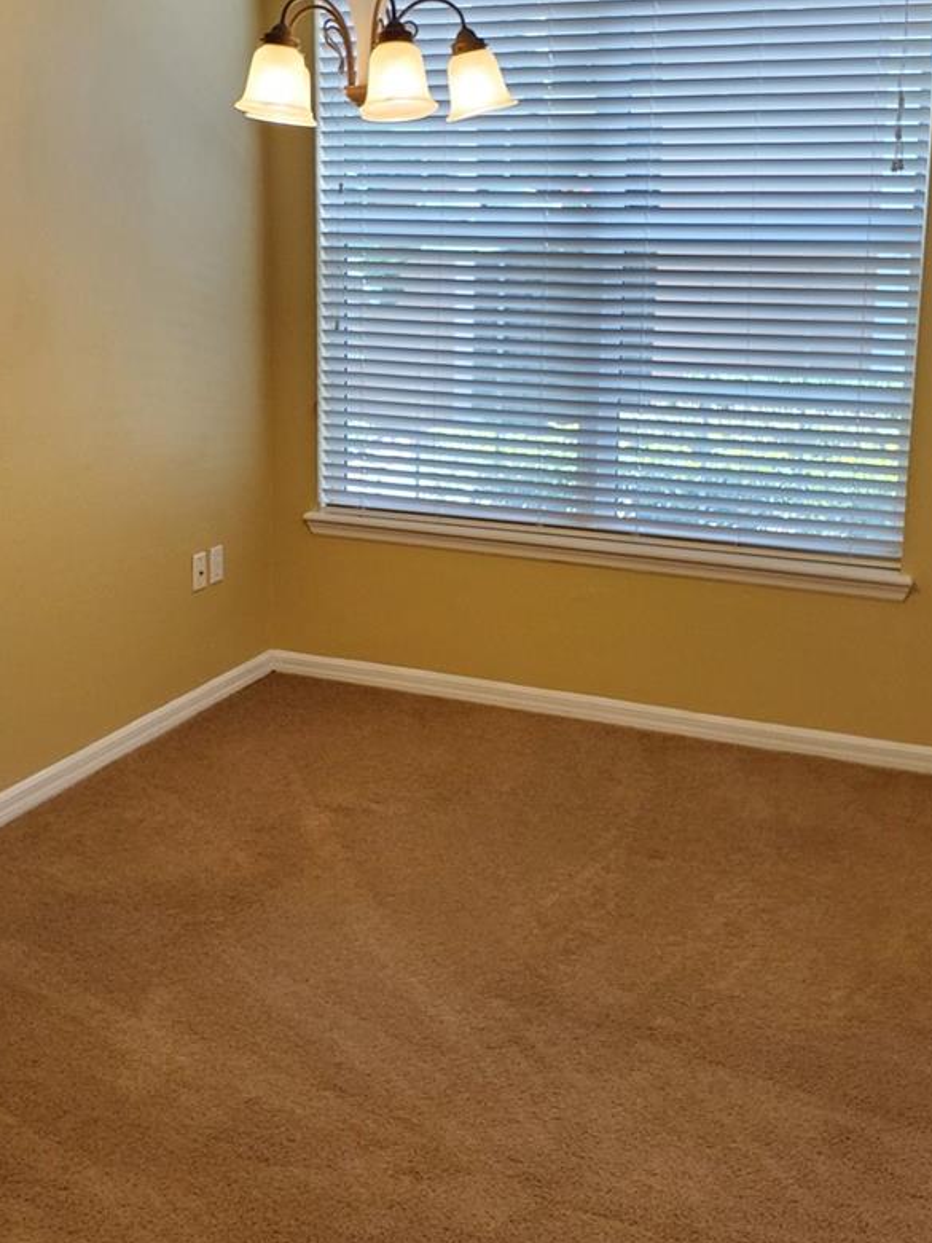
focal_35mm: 40
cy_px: 470
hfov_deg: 35.9
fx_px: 1436
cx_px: 424
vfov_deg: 46.4
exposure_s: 1/120
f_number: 2.4
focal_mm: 4.3
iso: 200
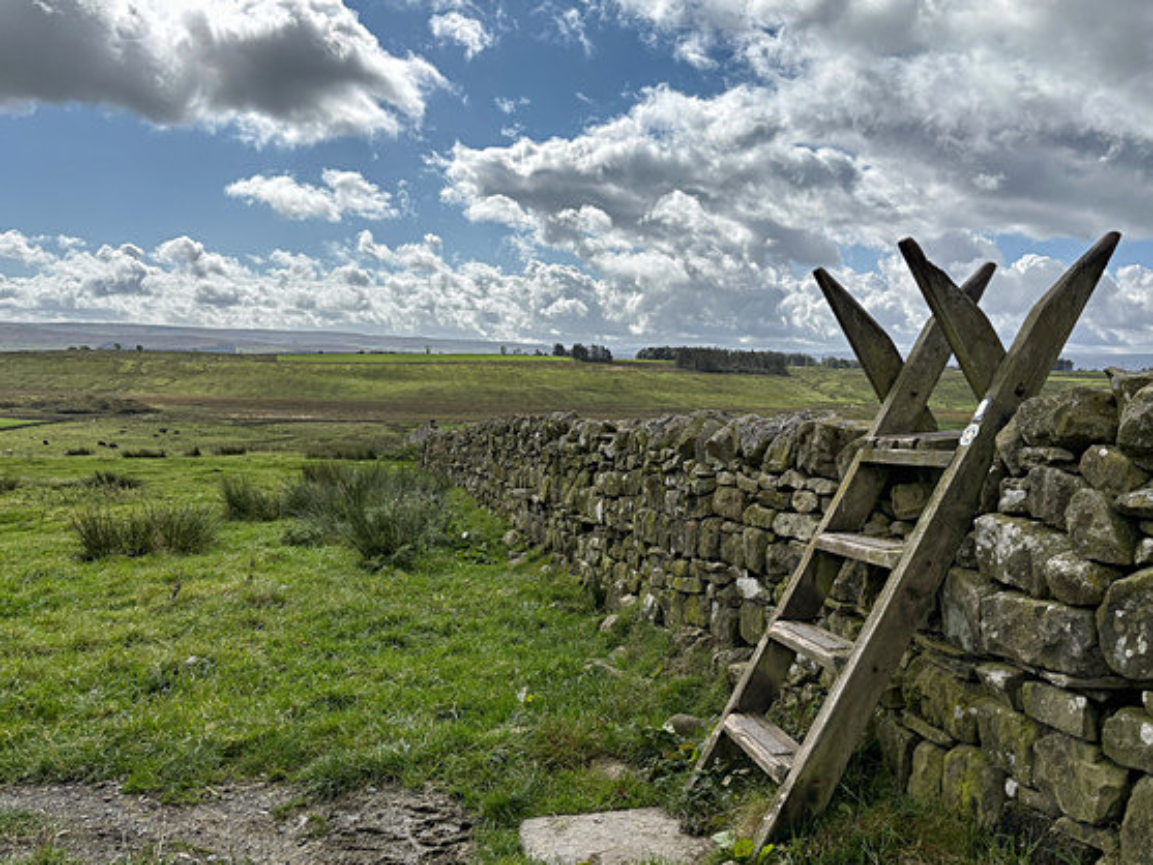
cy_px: 445
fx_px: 933
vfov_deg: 49.8
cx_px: 613
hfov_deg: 63.4
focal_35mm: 28
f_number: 1.6
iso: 50
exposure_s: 1/7194
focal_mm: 5.96
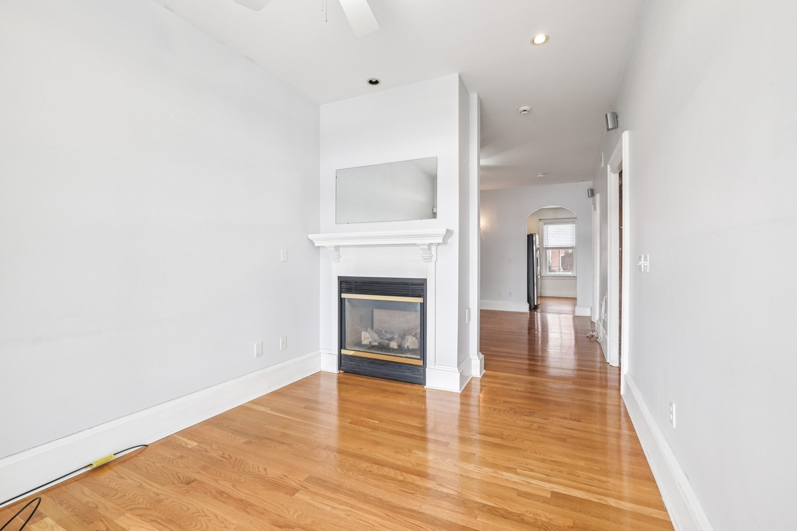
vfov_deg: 77.3
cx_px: 398
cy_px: 266
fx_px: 332
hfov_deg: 100.4
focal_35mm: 15
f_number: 5.6
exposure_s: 1/15
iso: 320
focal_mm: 10
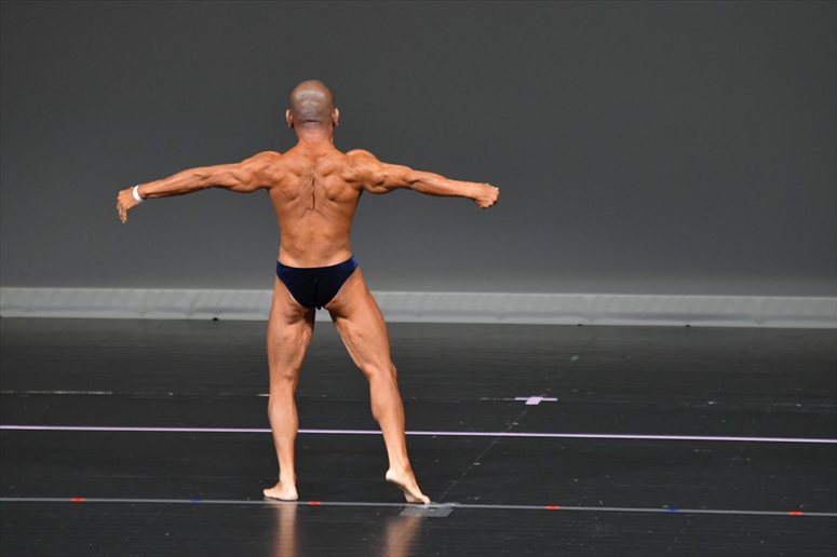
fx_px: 8017
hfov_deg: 6.0
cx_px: 418
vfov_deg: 4.0
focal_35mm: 345
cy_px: 278
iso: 4000
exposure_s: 1/400
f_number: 5.6
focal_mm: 230
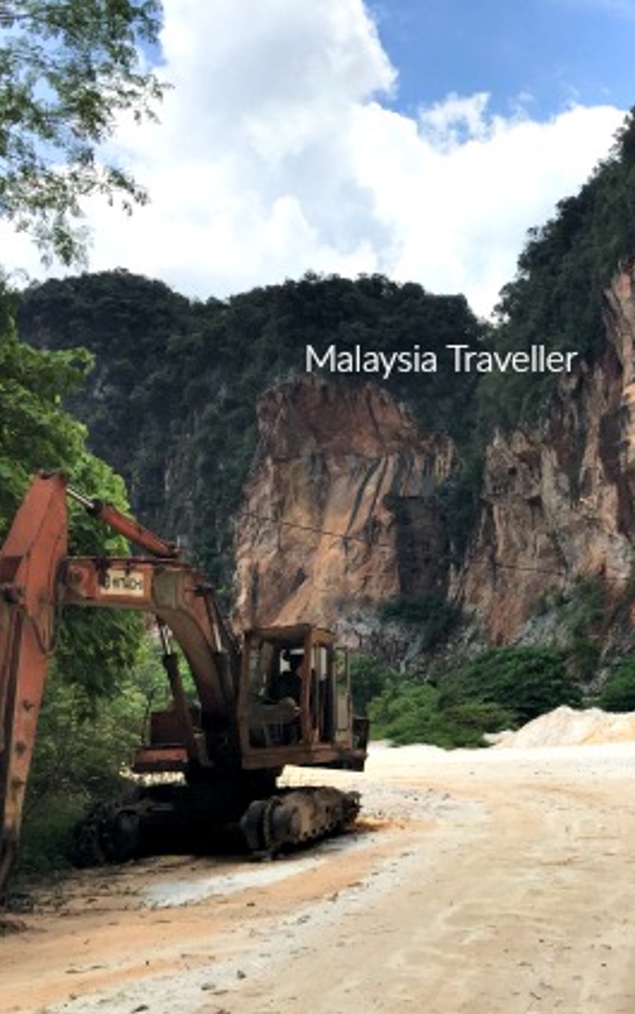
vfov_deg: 47.2
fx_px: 1161
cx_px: 575
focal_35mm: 42
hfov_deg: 29.3
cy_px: 515
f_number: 2.2
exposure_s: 1/2639
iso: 32
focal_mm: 4.15
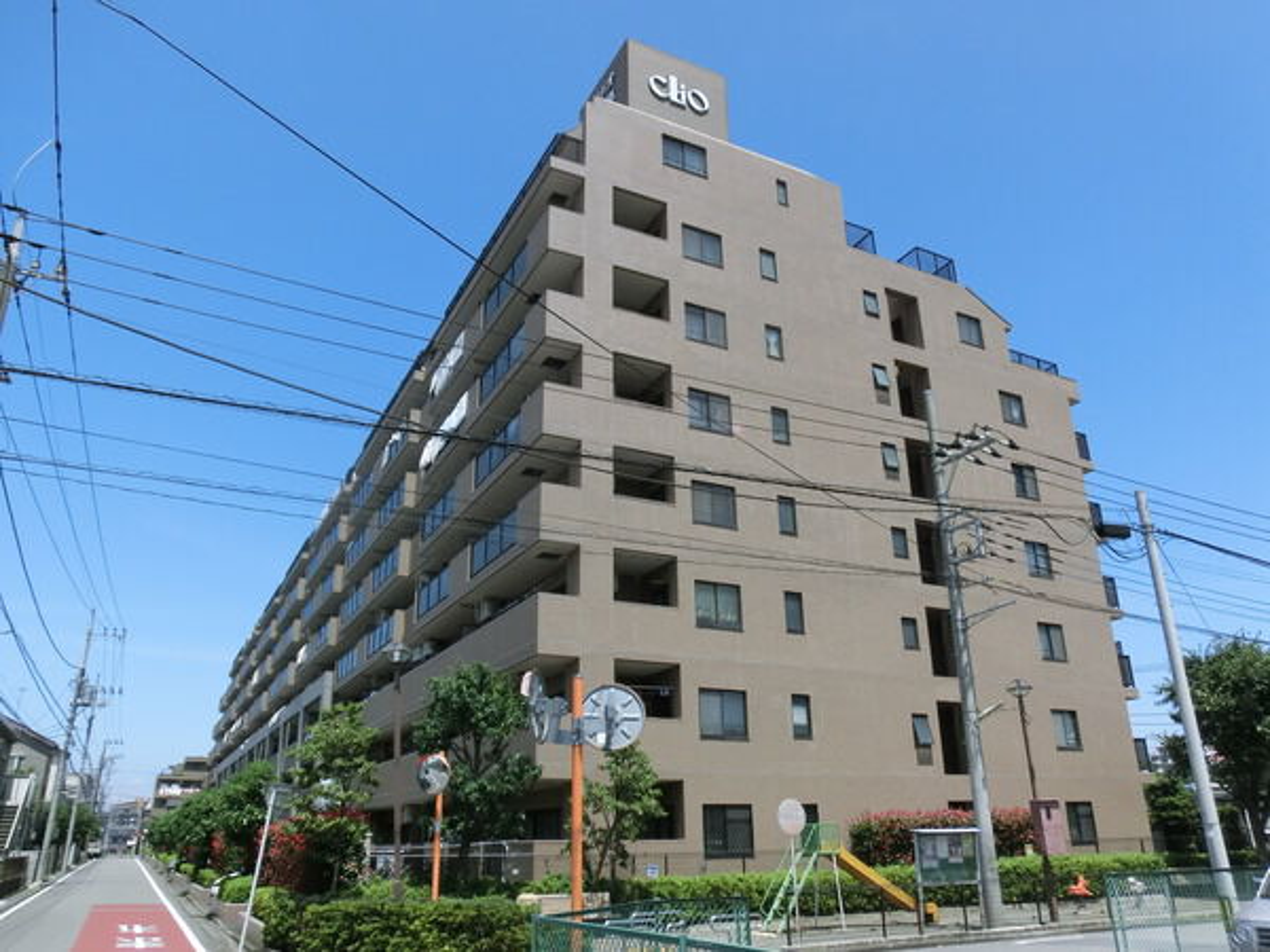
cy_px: 476
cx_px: 635
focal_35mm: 25
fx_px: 917
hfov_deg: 69.4
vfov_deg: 54.9
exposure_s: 1/1000
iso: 80
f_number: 3.3
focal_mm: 4.4
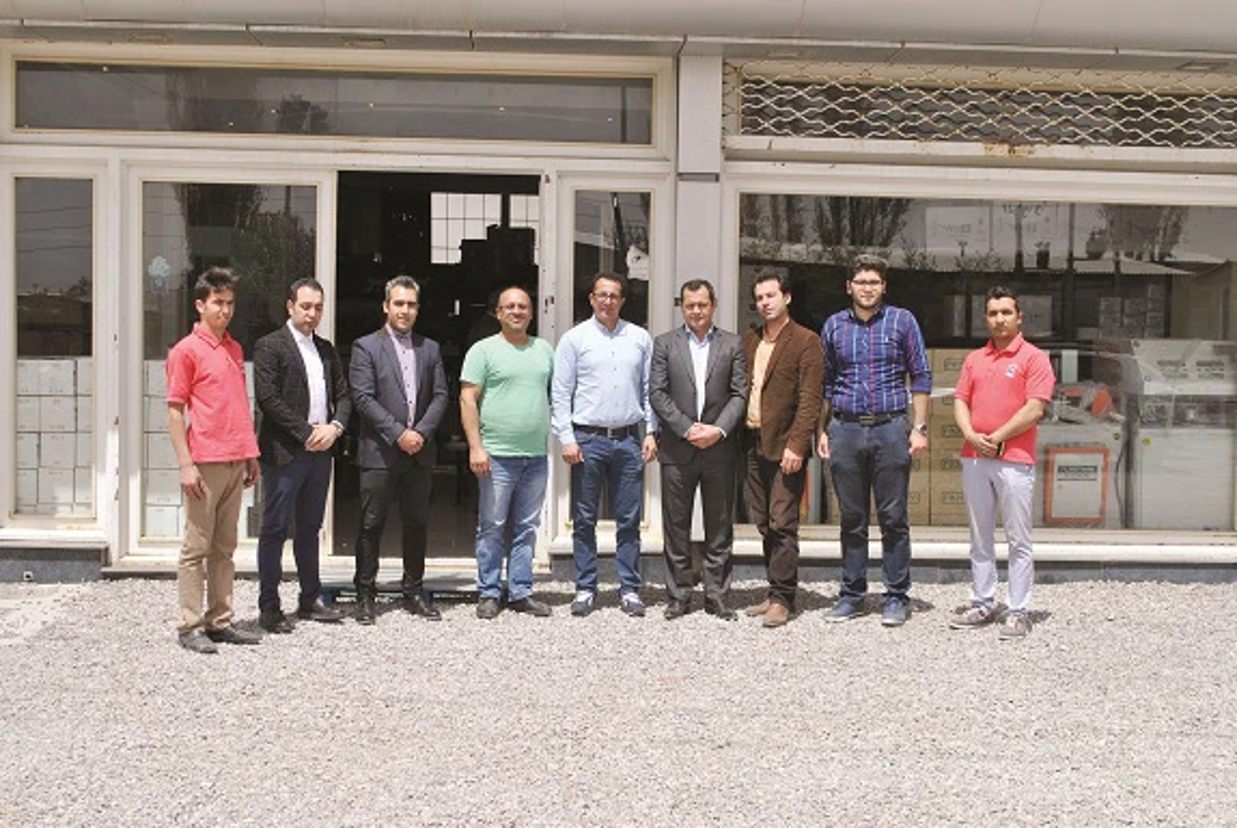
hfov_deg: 41.1
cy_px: 414
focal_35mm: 48
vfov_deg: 28.1
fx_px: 1651
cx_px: 618
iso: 100
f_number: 8
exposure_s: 1/250
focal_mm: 32
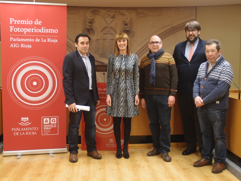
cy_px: 90
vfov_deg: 31.5
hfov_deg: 41.2
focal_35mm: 46
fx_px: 320
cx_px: 120
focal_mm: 9.87
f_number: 2
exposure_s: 1/50
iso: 200
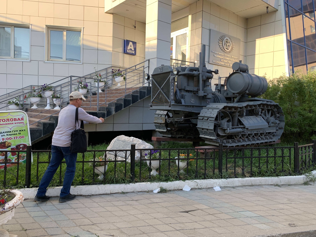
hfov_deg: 67.3
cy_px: 118
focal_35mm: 26
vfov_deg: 53.1
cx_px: 158
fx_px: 237
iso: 25
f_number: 1.8
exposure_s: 1/327
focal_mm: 4.25
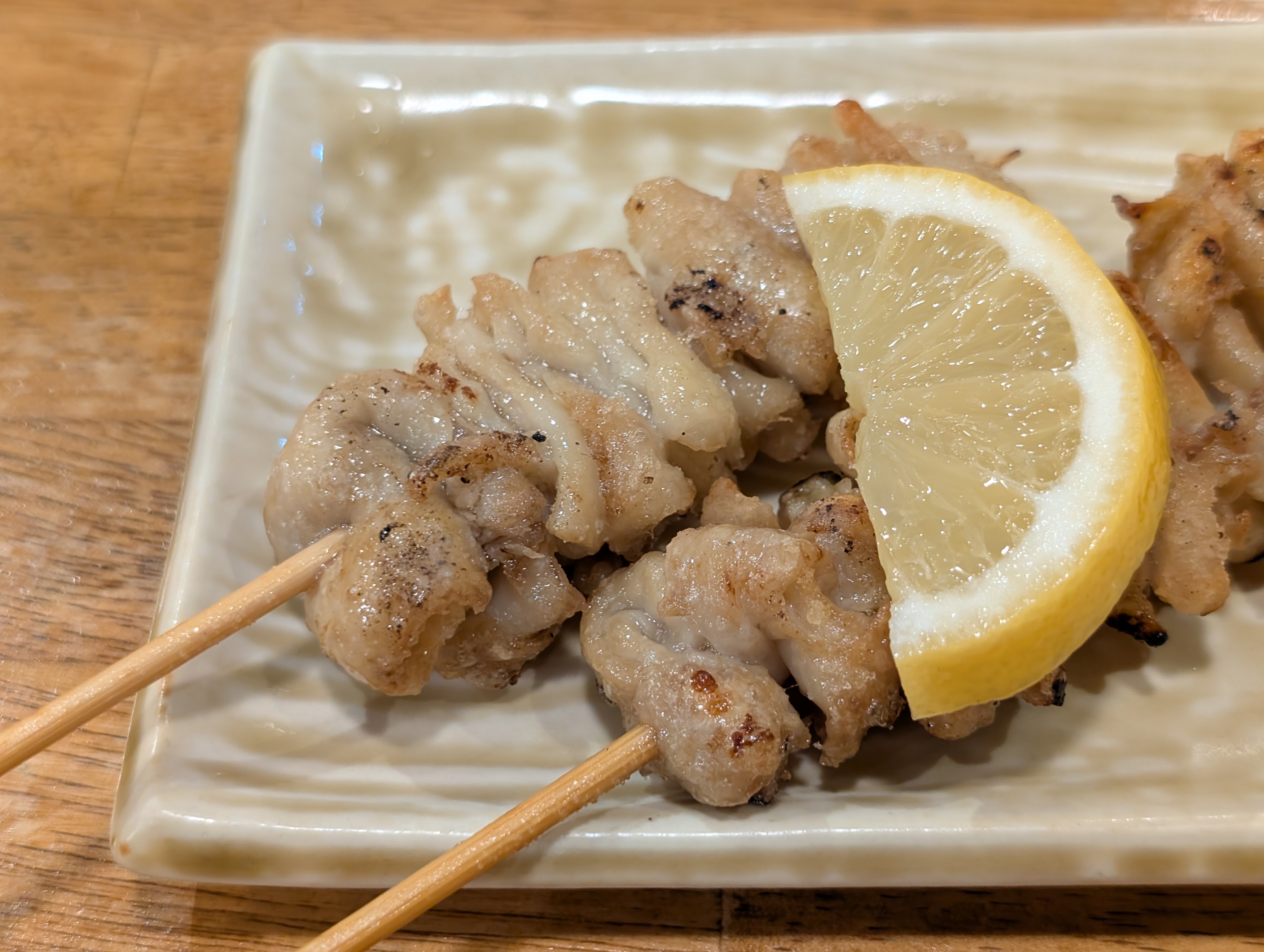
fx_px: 1792
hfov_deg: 38.9
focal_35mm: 49
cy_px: 476
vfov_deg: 29.7
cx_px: 632
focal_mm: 6.9
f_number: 1.68
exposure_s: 1/24
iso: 146
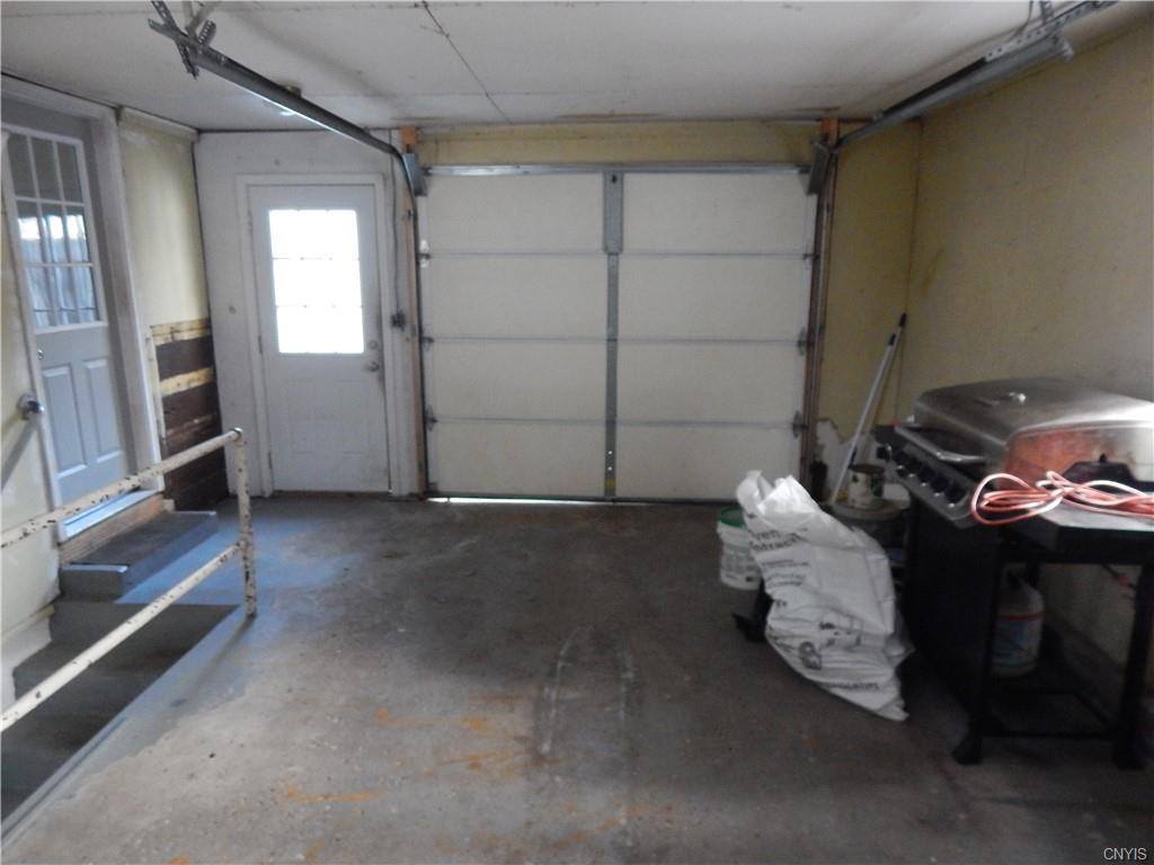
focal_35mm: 23
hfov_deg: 73.9
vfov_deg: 58.9
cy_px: 432
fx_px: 767
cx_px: 577
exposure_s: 1/25
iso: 800
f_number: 3
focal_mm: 4
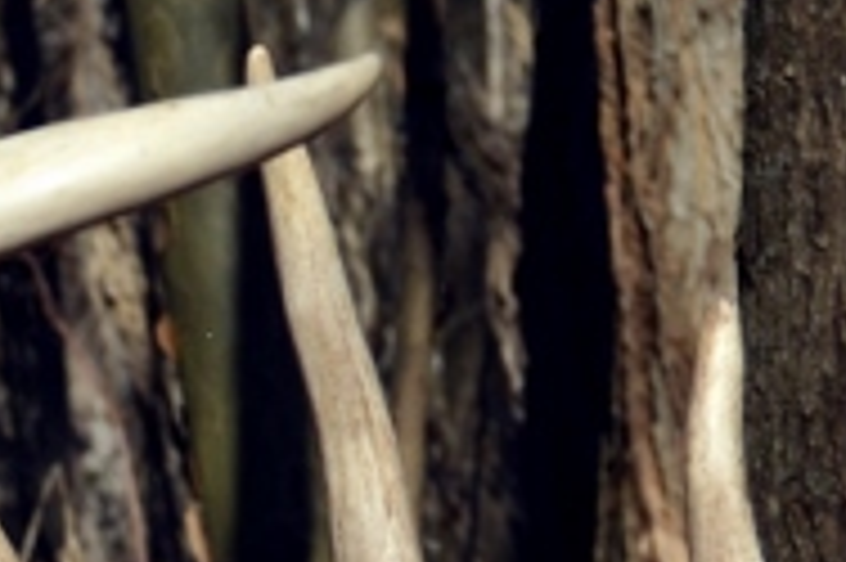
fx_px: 9133
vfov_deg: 3.5
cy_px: 1347
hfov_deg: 5.2
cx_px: -994
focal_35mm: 389
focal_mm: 38
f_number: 8
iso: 100
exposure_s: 1/160
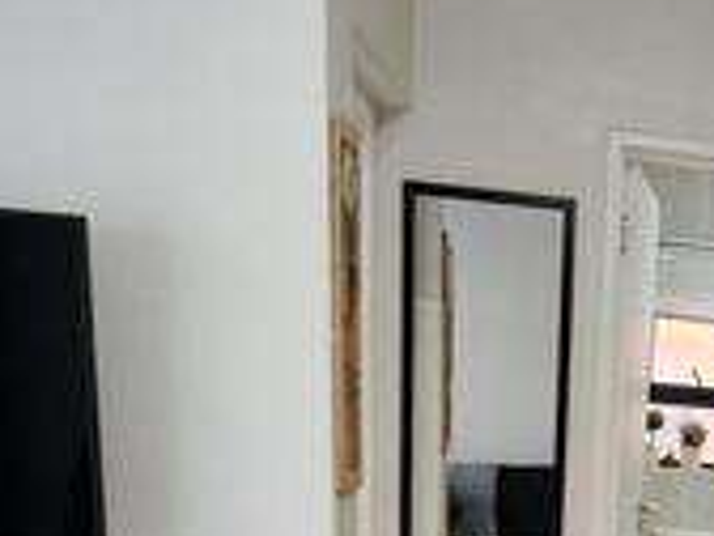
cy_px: 817
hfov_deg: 28.5
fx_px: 1279
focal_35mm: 62
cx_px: 778
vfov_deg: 20.2
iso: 200
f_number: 2.2
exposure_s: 1/33
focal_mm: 1.74
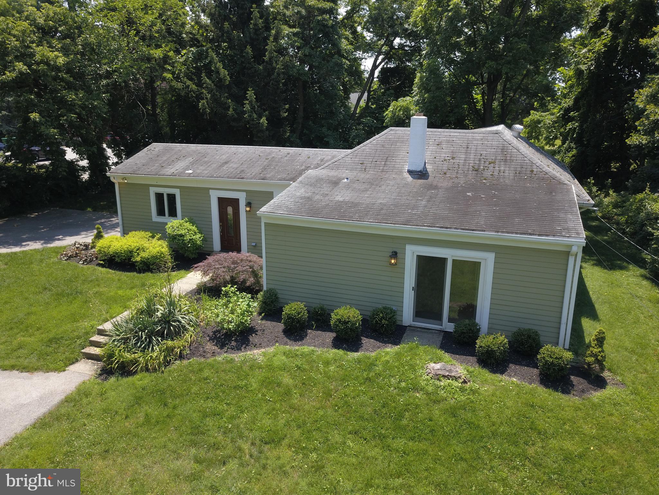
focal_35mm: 26
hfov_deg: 67.3
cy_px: 248
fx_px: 495
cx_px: 330
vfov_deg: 53.1
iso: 100
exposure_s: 1/640
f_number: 2.2
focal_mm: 4.73
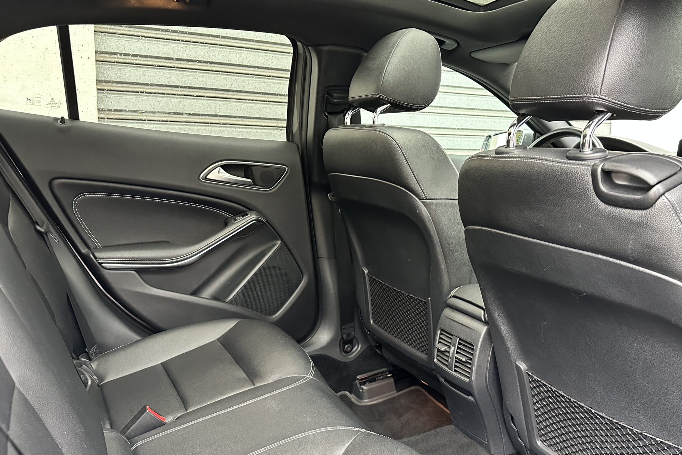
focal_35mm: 31
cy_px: 219
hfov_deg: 59.9
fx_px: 587
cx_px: 397
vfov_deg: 42.3
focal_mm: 6.86
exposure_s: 1/60
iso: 500
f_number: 1.78
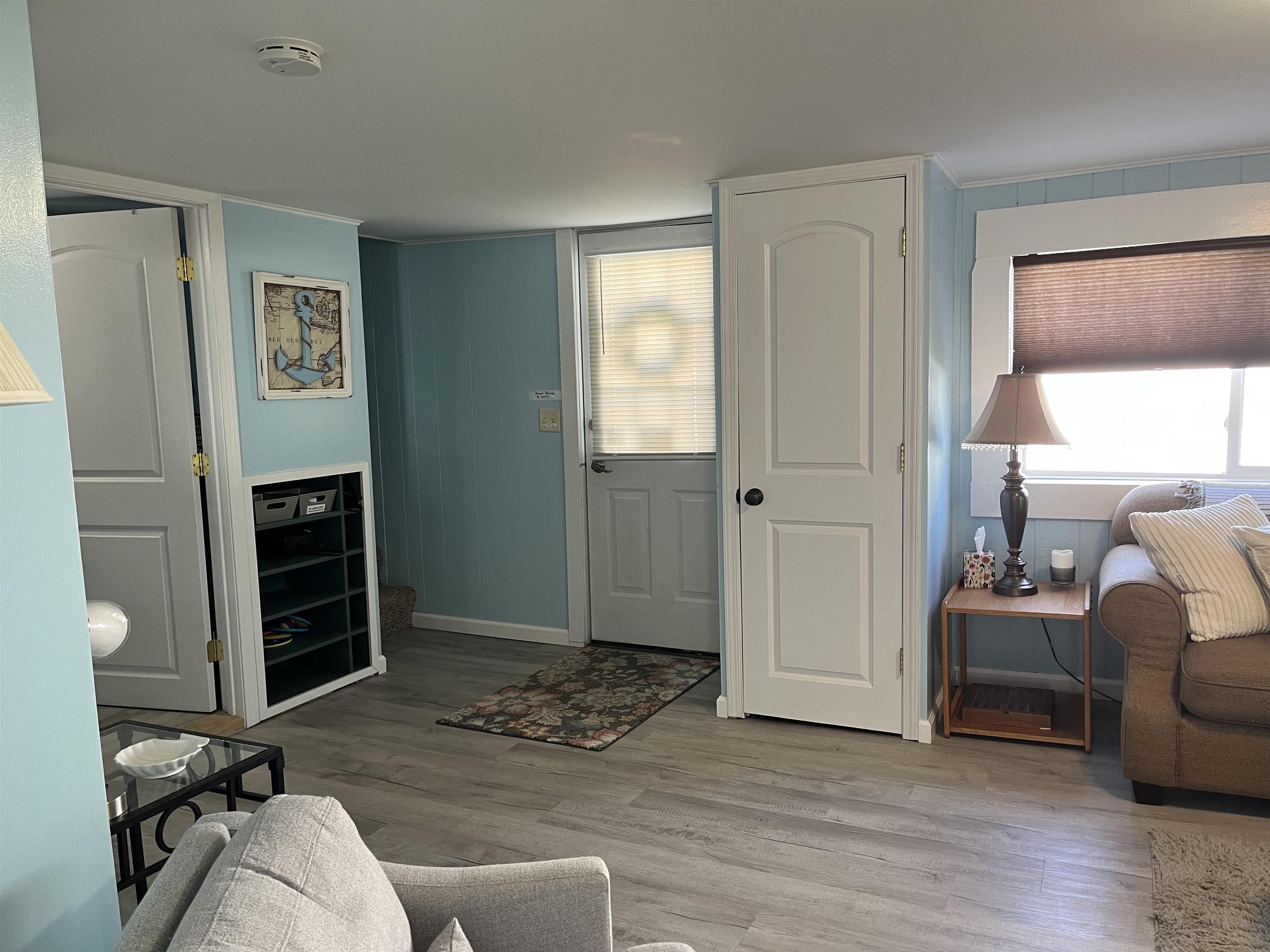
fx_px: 954
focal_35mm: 26
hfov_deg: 67.3
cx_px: 635
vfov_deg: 53.1
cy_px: 476
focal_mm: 5.1
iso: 100
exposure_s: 1/60
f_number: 1.6
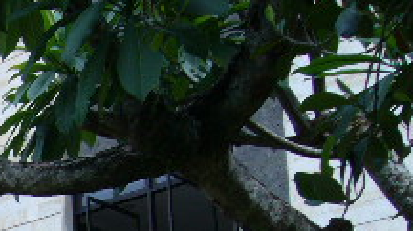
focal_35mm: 113
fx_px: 1236
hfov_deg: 17.4
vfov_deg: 10.1
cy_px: 410
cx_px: -178
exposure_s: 1/160
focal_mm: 5.8
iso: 80
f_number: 5.6
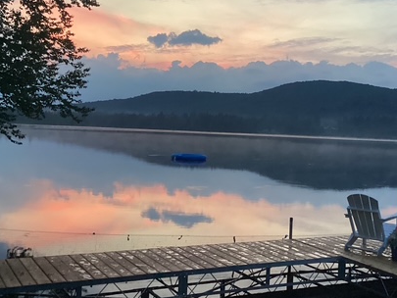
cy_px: 140
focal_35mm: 49
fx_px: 562
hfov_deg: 38.8
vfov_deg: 29.7
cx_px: 233
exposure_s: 1/60
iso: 320
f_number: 2.4
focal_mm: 3.3
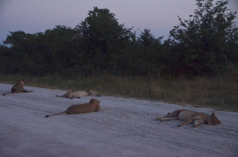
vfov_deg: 19.6
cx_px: 119
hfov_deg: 29.3
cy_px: 78
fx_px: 455
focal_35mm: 69
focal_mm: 46
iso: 2500
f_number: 4.5
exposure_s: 1/2.5
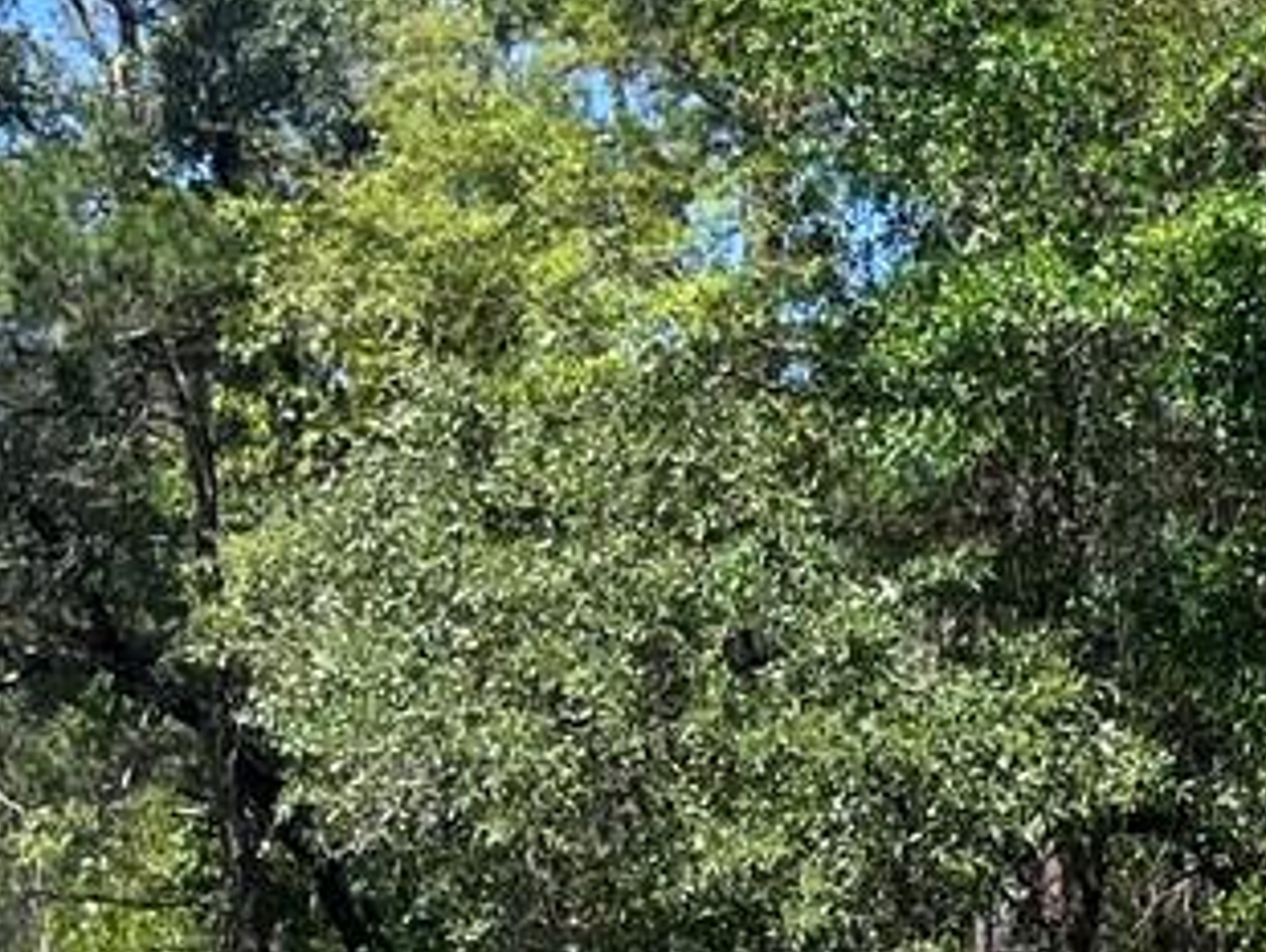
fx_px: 4905
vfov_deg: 11.1
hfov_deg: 13.3
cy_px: 466
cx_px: 2242
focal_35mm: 134
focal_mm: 5.1
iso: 50
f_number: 1.6
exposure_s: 1/1802
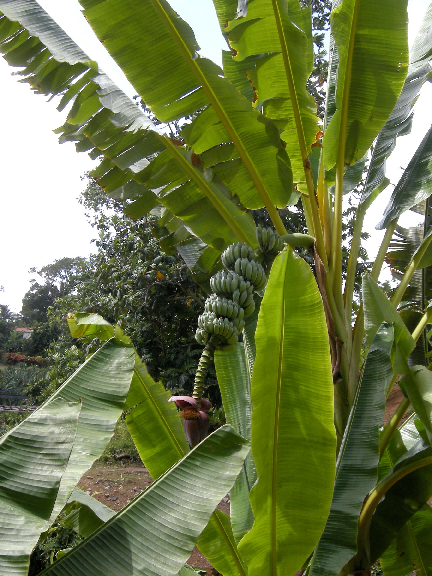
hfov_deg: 40.7
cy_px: 288
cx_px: 216
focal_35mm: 35
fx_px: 582
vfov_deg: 52.6
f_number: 4.8
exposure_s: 1/134
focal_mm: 7.5
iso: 64
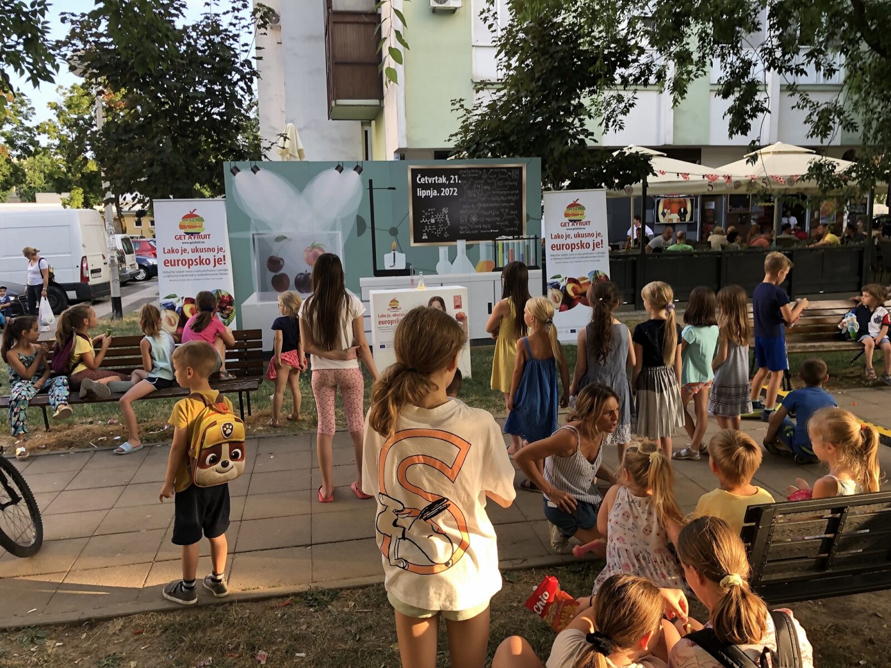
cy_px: 334
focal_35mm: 28
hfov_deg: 63.4
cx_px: 446
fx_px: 721
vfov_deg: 49.7
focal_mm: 4
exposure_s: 1/120
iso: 32
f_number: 1.8
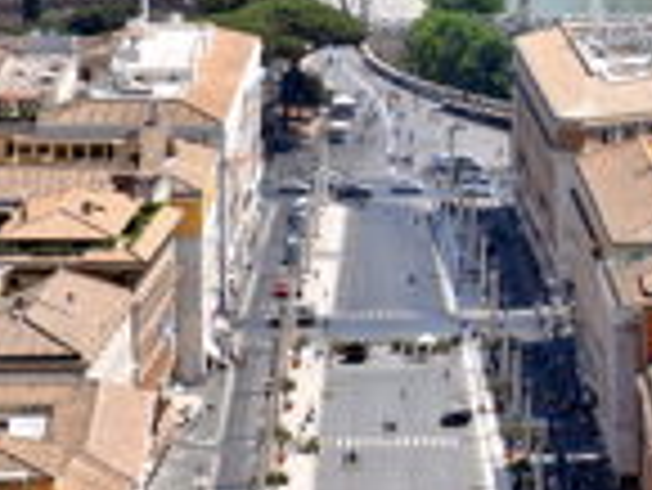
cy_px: -38
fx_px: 6447
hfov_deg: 5.8
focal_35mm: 342
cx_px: 540
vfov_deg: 4.3
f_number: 5.6
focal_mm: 86
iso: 100
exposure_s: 1/400
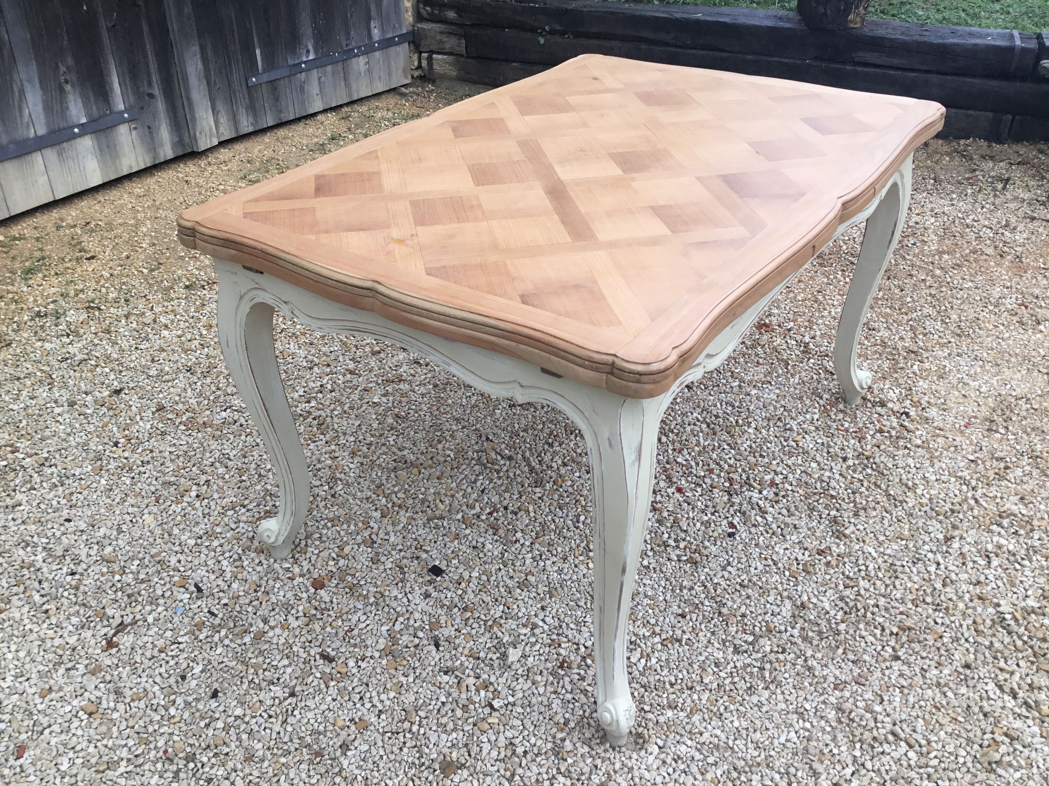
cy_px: 393
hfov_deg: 58.4
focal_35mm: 31
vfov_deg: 45.4
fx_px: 939
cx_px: 524
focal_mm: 3.3
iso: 25
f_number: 2.4
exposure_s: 1/121
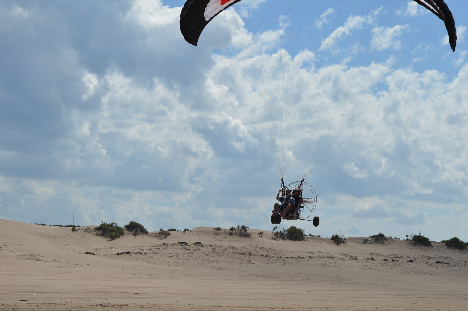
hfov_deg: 24.6
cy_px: 156
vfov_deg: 16.5
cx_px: 234
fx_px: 1072
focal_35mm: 82
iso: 100
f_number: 10
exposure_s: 1/400
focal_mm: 55
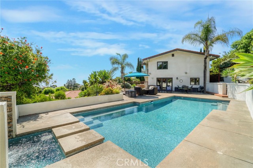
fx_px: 105
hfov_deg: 100.4
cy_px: 84
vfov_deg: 77.4
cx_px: 126
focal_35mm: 15
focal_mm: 10
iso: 100
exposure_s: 1/500
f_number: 14
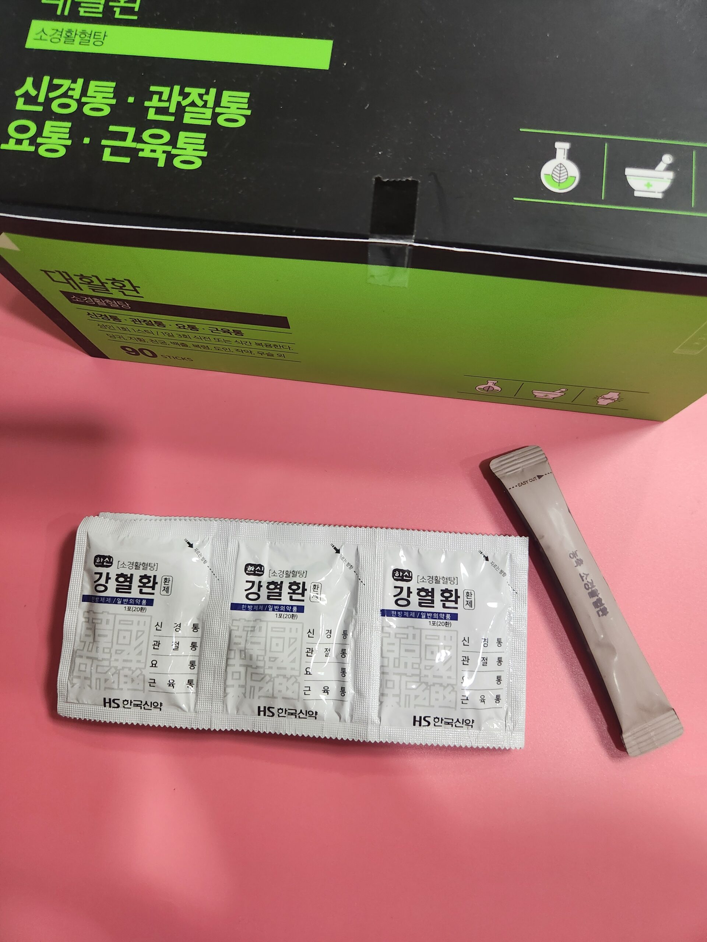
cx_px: 354
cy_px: 471
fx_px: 626
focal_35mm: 23
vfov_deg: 73.9
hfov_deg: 58.9
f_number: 1.8
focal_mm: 5.4
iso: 320
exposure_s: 1/120
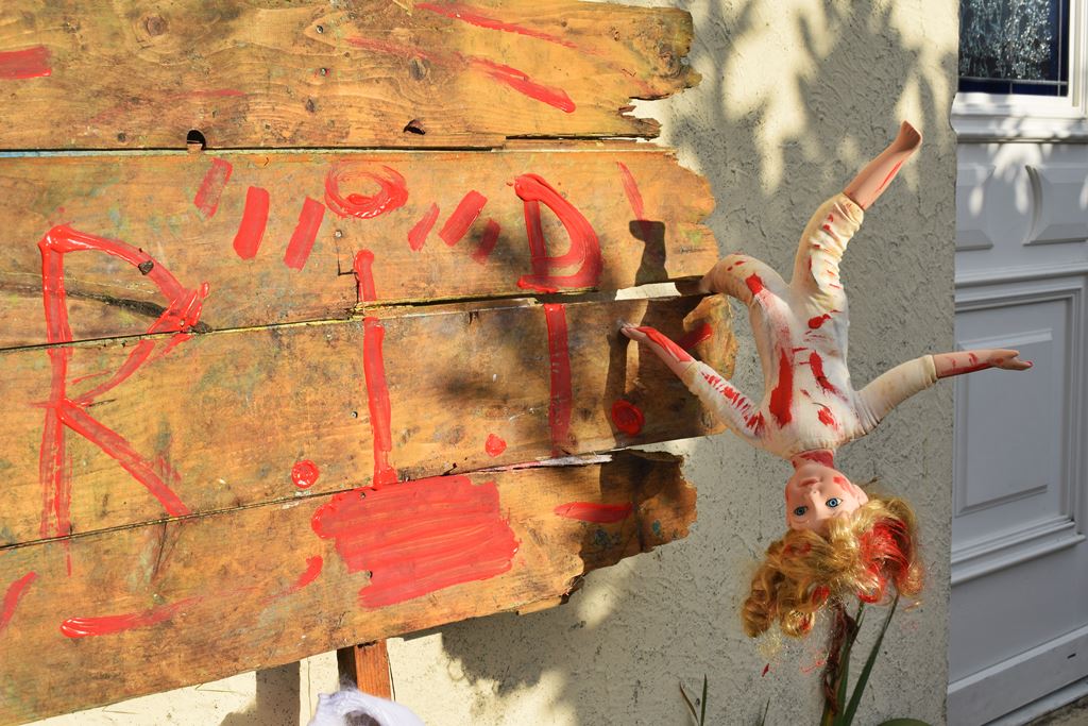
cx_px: 544
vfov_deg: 28.1
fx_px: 1451
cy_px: 363
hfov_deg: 41.1
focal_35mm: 48
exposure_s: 1/400
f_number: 10
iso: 200
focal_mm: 32
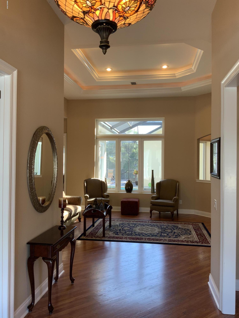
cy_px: 159
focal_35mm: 29
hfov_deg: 48.2
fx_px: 267
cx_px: 120
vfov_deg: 61.7
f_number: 1.8
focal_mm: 3
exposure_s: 1/60
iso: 40
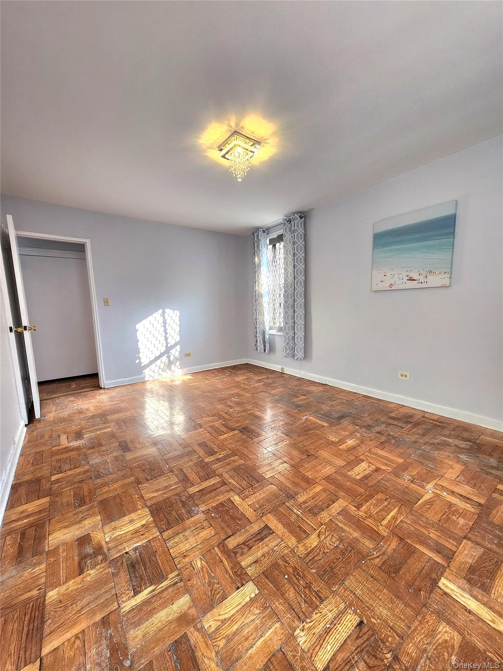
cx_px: 252
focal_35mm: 13
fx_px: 252
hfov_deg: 89.9
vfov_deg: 106.2
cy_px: 336
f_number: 2.2
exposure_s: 1/60.2
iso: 80
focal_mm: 1.74
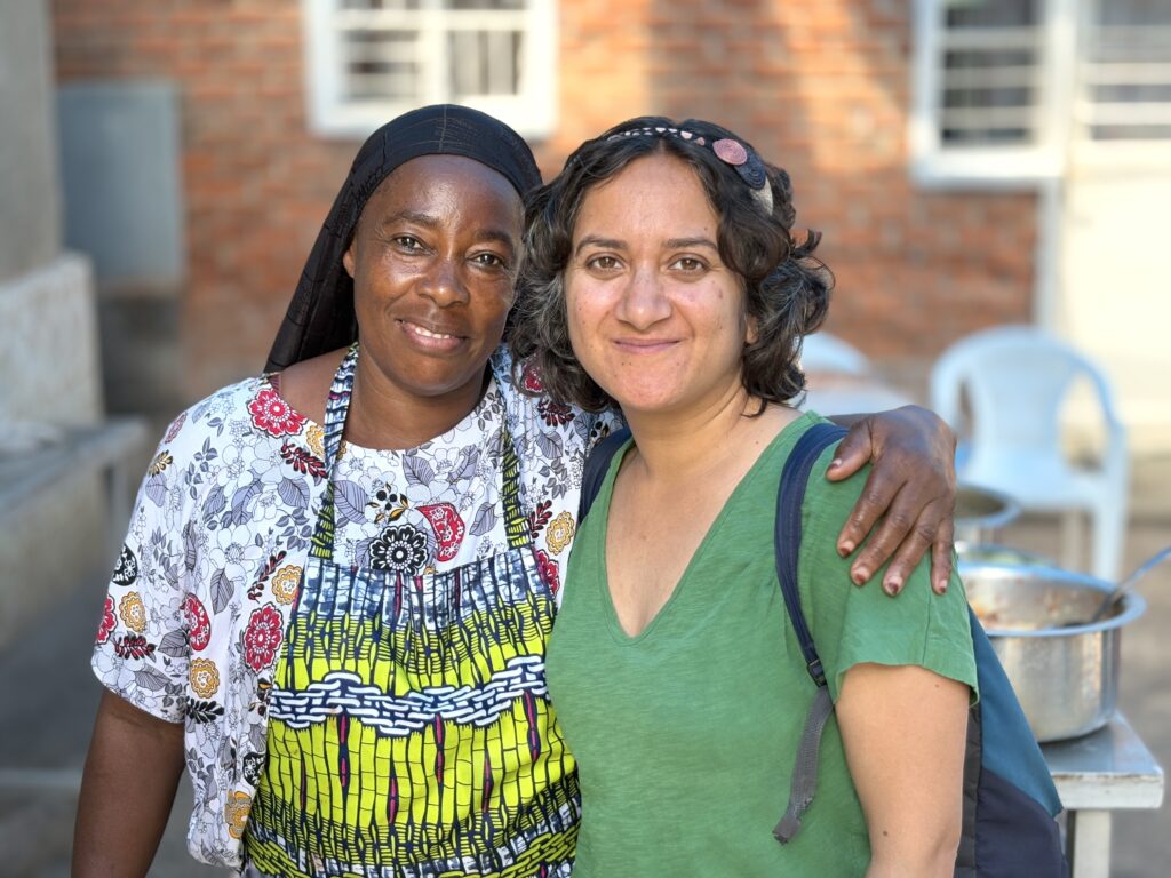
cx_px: 586
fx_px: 1759
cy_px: 439
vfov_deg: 28.0
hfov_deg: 36.8
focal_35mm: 52
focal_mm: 5.96
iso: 64
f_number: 1.6
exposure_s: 1/185
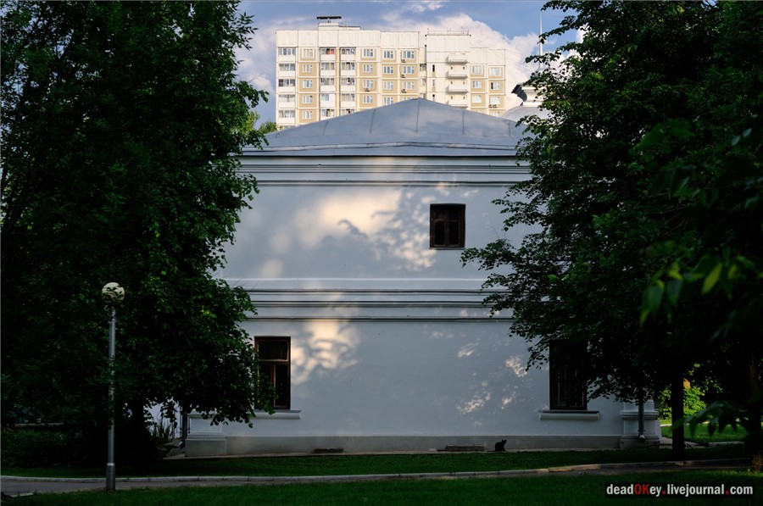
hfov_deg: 27.0
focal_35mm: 75
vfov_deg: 18.1
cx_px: 382
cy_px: 253
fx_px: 1587
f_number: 3.5
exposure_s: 1/1000
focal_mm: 50
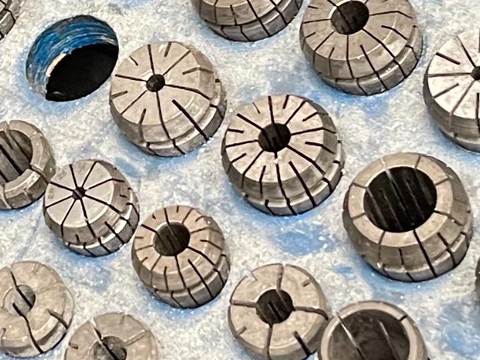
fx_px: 1942
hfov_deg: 13.9
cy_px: -51
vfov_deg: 10.5
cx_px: 41
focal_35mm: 140
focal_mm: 5.1
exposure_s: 1/60
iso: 500
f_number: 1.6
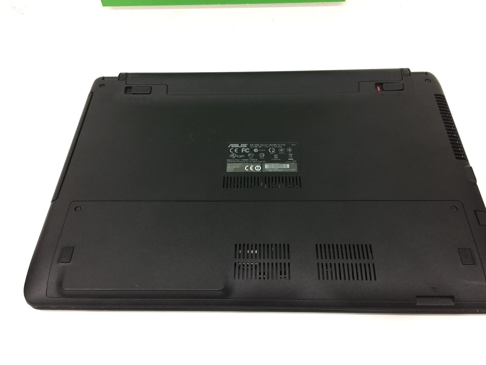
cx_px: 243
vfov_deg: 48.2
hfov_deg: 61.7
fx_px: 407
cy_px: 182
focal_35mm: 29
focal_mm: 4.15
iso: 200
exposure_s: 1/33
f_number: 2.2
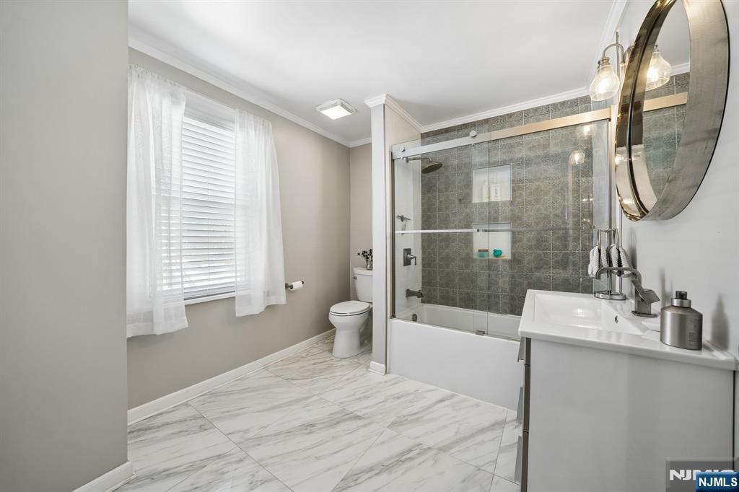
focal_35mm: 12
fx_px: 246
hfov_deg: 112.6
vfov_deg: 90.0
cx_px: 370
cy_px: 246
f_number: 10
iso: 250
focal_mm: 12
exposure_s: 1/13
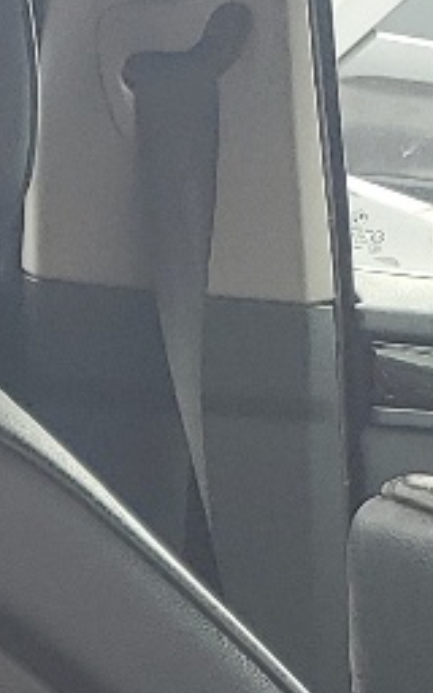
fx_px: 3248
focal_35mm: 172
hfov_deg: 7.3
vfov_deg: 11.4
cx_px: -484
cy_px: 1199
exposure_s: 1/303
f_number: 1.5
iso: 50
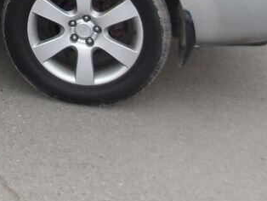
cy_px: -120
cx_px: -120
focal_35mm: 88
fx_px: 679
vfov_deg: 15.3
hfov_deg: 19.7
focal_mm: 4.9
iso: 100
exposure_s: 1/74
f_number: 3
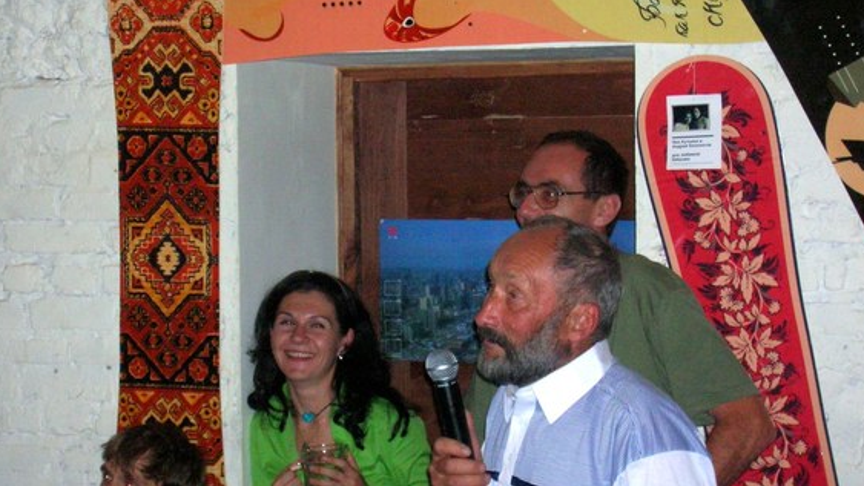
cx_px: 426
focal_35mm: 81
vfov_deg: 14.9
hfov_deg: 26.2
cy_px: 291
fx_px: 1856
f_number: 3.9
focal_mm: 11.7
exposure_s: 1/60.1
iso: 200
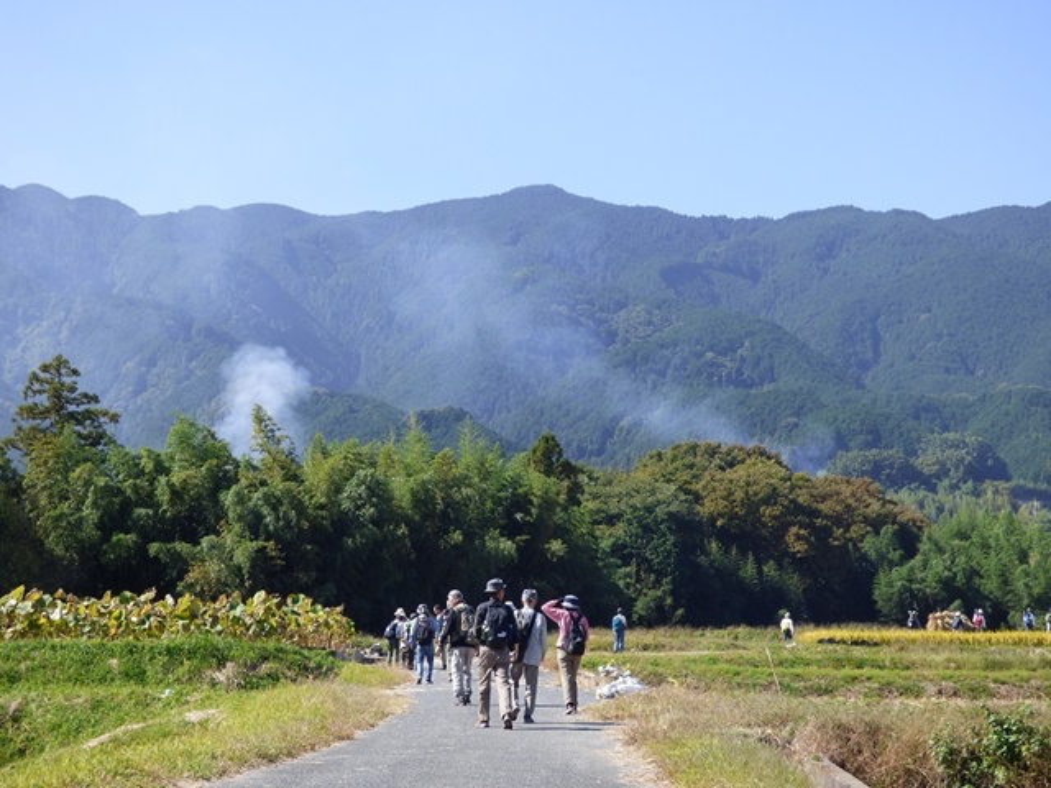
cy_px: 394
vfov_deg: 19.6
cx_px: 526
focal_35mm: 75
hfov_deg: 26.0
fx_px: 2277
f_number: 4.3
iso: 100
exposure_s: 1/400
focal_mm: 12.7
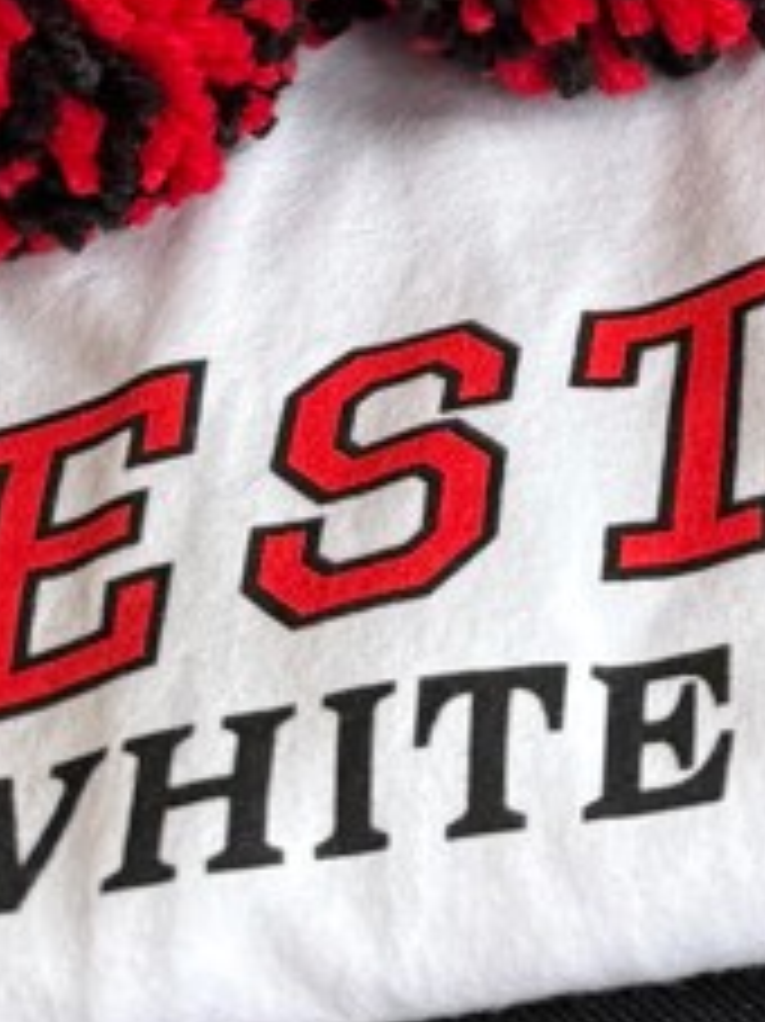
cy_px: -720
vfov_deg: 14.1
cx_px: 1404
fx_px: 3746
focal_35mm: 127
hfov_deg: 10.9
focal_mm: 6.76
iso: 320
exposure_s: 1/60
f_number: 1.78
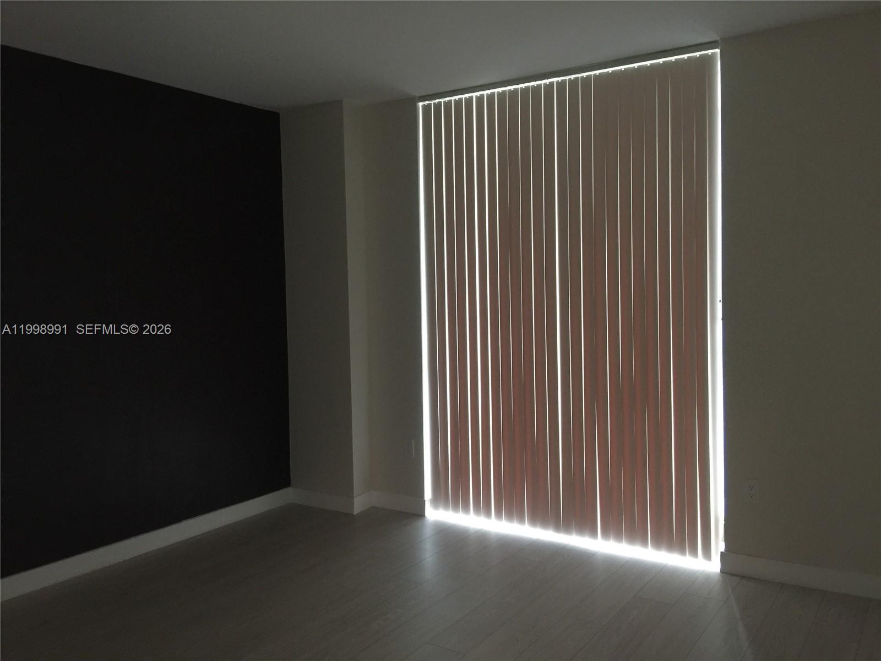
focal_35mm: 29
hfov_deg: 61.7
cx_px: 440
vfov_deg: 48.2
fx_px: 738
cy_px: 330
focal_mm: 4.15
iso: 125
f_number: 2.2
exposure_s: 1/10
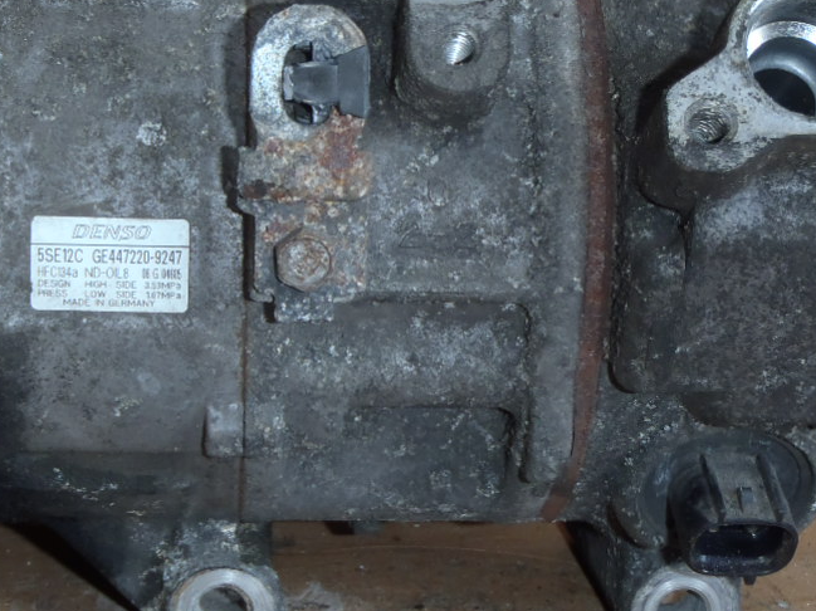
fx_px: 1767
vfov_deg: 19.6
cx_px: 284
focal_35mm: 75
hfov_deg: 25.9
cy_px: 267
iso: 100
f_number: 4.6
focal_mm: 6.83
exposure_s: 1/40
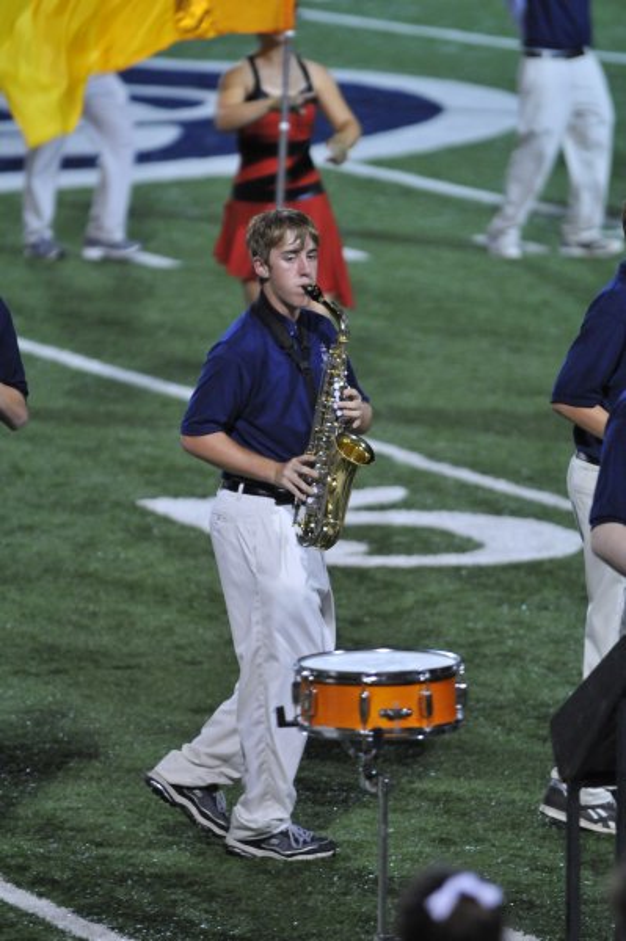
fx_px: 7838
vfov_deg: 6.9
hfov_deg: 4.6
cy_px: 470
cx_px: 313
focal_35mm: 300
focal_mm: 200
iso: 1600
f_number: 2.8
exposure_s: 1/200
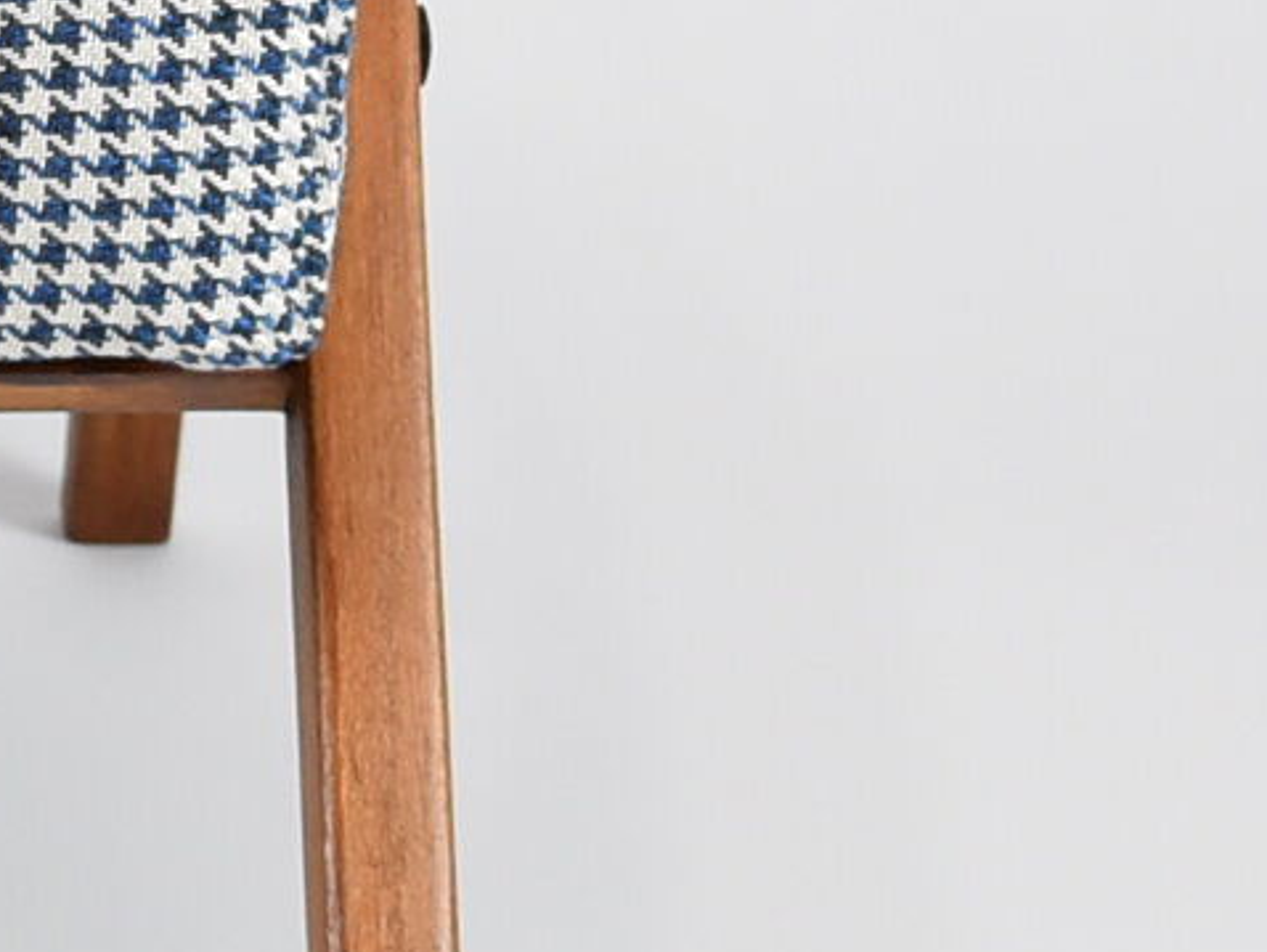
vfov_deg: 5.6
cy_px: -557
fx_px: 9595
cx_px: -907
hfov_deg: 7.4
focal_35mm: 262
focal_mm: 29
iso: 800
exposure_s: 1/125
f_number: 5
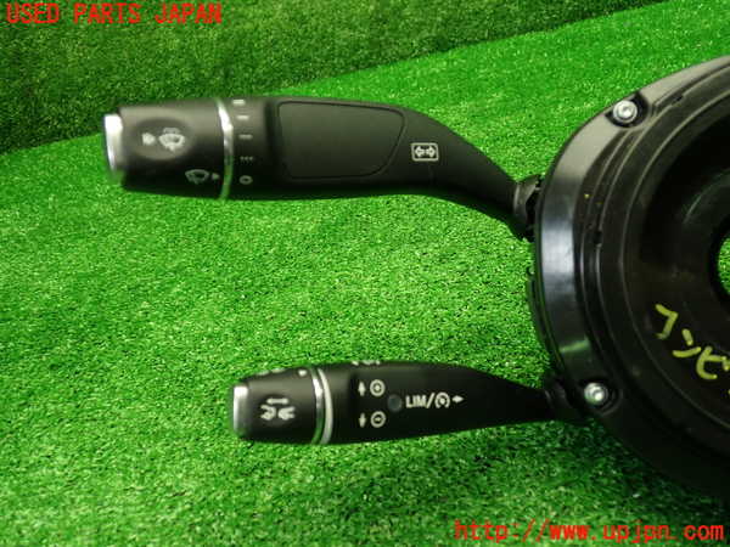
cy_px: 274
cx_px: 365
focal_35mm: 30
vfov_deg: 46.8
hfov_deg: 60.0
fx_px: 633
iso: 200
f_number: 2.3
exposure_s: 1/30
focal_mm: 5.4
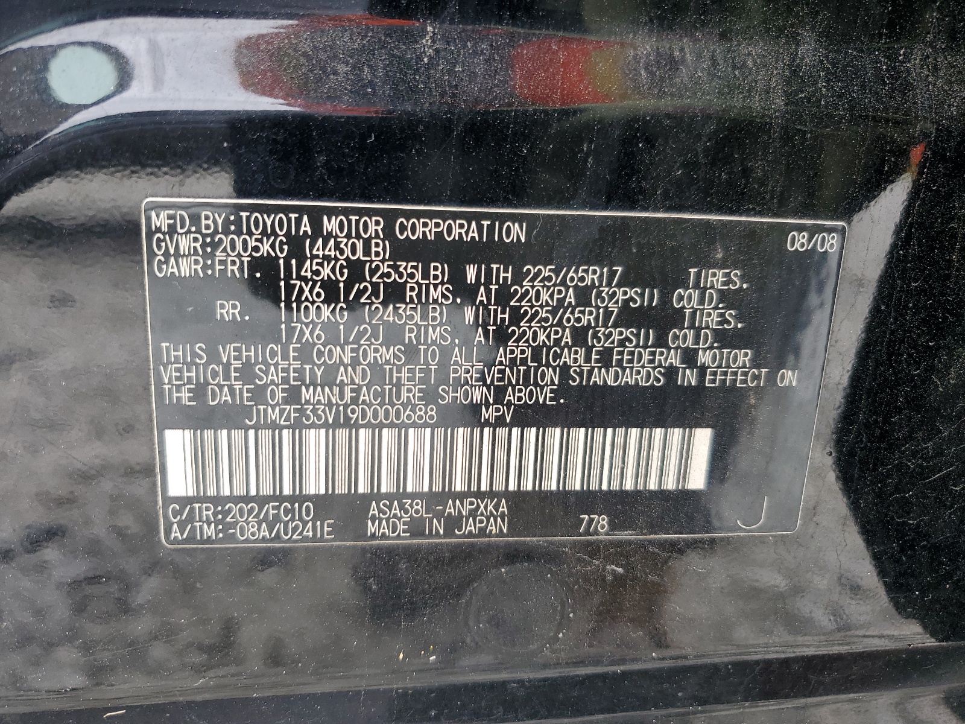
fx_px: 725
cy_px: 362
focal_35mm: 26
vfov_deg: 53.1
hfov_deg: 67.3
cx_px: 482
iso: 50
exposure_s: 1/120
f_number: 1.5
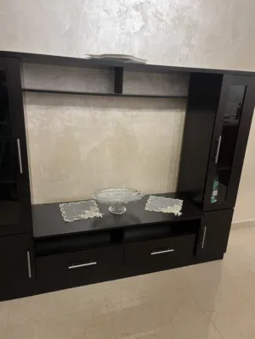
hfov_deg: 53.1
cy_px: 170
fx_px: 255
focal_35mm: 26
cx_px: 128
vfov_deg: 67.3
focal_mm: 5.1
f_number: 1.6
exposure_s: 1/33
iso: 400
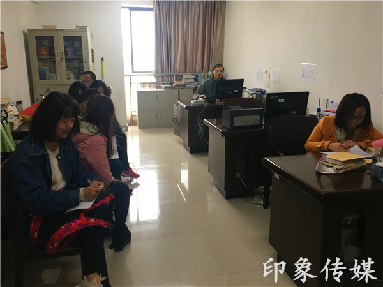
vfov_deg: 48.2
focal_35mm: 29
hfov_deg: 61.7
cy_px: 144
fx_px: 321
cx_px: 192
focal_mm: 4.15
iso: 125
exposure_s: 1/33
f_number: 2.2
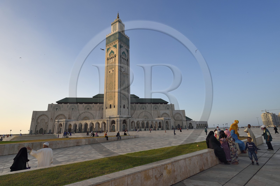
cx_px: 140
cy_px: 93
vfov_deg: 70.3
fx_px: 132
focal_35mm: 17
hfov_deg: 93.3
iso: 200
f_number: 8
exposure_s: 1/200
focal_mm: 17
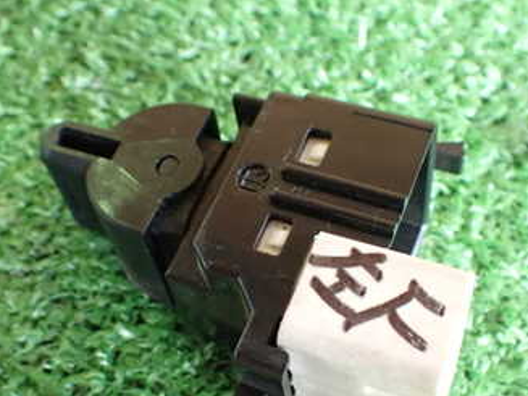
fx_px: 839
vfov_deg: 26.4
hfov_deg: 34.9
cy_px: 272
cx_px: 274
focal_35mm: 55
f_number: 2.3
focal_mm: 5.4
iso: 800
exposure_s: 1/40
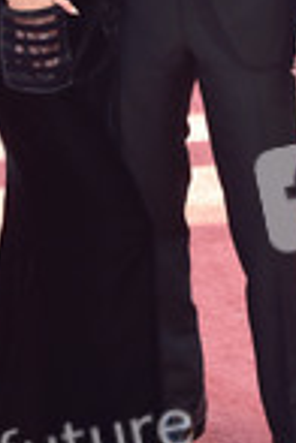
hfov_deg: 9.0
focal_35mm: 152
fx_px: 1875
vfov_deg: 13.4
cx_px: 137
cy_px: 30
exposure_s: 1/250
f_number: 7.1
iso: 500
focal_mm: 56
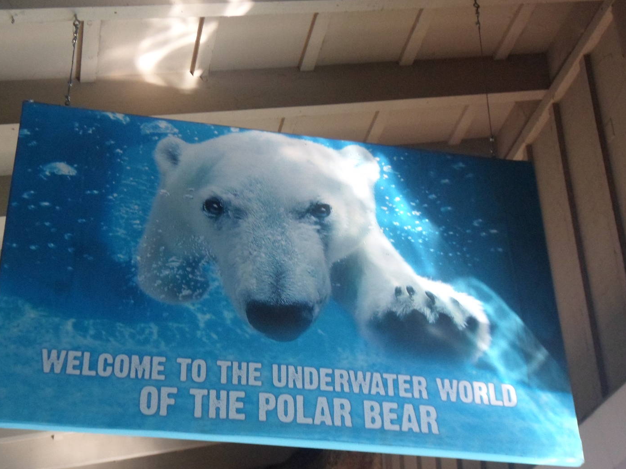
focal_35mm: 60
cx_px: 284
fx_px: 1085
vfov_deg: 24.4
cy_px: 260
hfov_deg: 32.2
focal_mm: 8.1
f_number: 4.3
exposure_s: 1/30
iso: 320
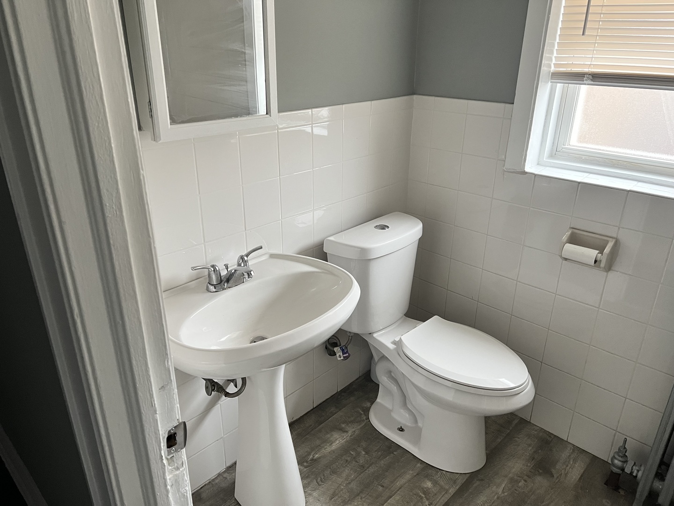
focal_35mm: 26
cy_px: 253
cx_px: 337
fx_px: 506
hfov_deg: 67.3
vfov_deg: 53.1
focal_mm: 5.7
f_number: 1.5
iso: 400
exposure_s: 1/60
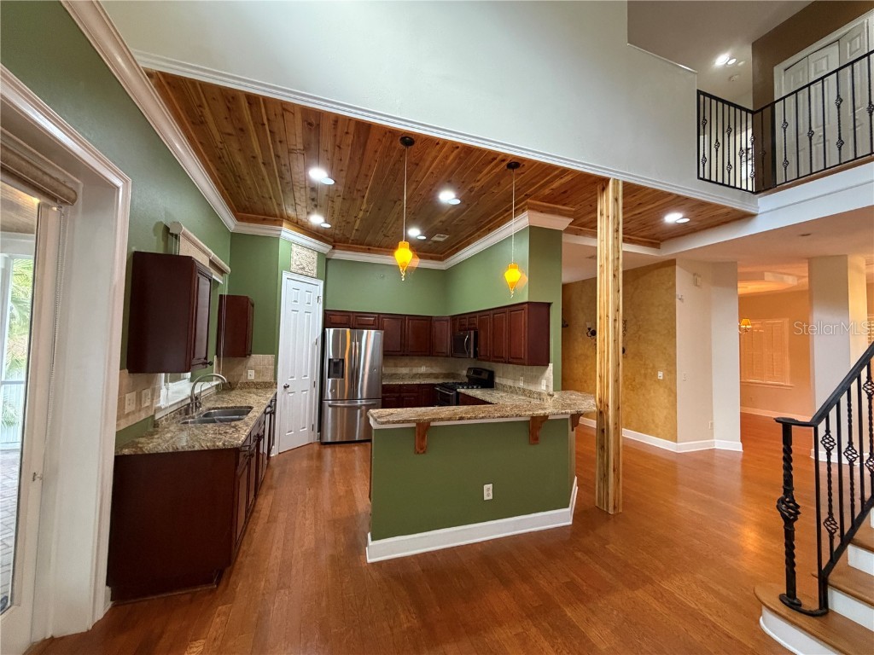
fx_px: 353
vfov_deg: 85.7
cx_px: 437
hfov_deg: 102.1
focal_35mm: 14
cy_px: 328
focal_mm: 2.22
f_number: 2.2
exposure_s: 1/60
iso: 500
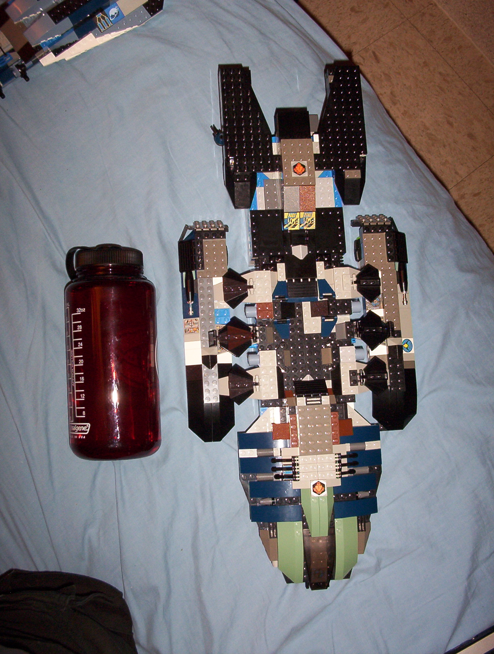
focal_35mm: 39
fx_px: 739
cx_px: 247
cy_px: 327
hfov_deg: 37.0
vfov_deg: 47.8
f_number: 4.5
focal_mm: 6
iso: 140
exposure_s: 1/30
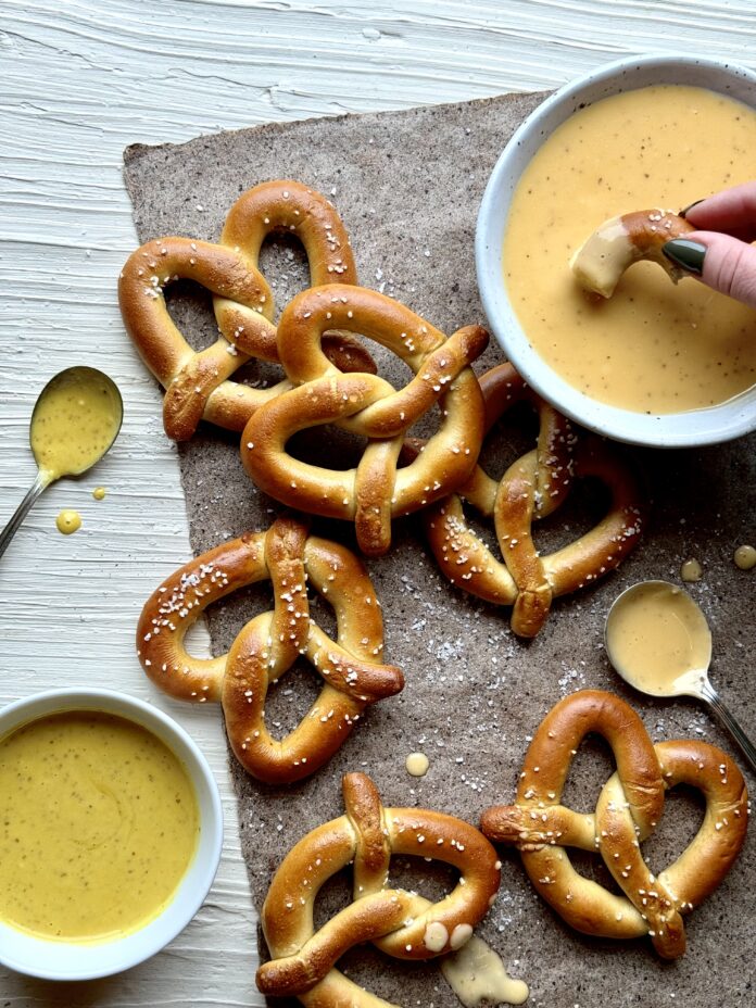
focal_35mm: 48
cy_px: 504
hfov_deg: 30.3
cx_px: 378
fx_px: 1398
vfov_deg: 39.7
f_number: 1.78
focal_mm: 6.86
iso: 50
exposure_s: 1/60
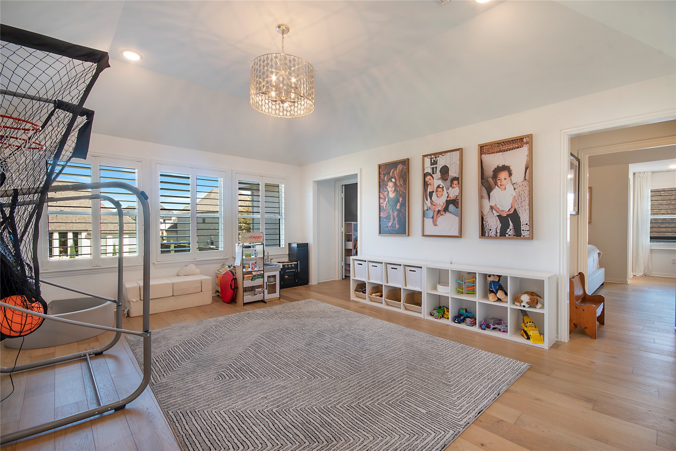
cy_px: 226
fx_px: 282
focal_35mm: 15
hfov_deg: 100.4
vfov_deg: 77.3
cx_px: 338
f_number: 11
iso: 100
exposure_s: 1/25
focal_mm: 10
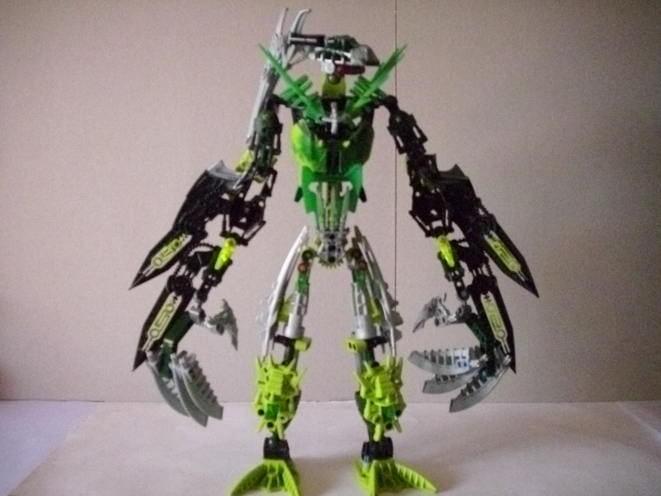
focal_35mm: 32
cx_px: 340
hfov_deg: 56.8
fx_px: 611
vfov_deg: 44.2
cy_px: 252
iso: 800
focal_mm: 6.2
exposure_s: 1/60
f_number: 2.8
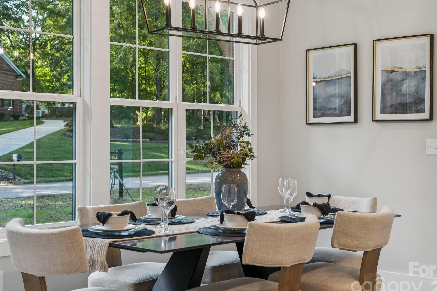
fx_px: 631
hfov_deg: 38.2
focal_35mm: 52
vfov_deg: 26.0
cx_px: 238
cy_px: 140
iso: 160
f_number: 7.1
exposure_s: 1/30
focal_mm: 45
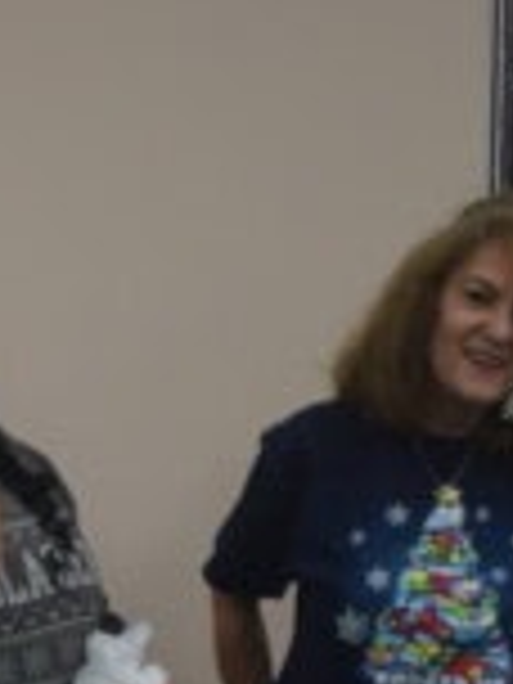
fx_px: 2470
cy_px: 634
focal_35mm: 125
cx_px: -130
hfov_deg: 11.6
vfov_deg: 15.6
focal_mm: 22
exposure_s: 1/60
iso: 500
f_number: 4
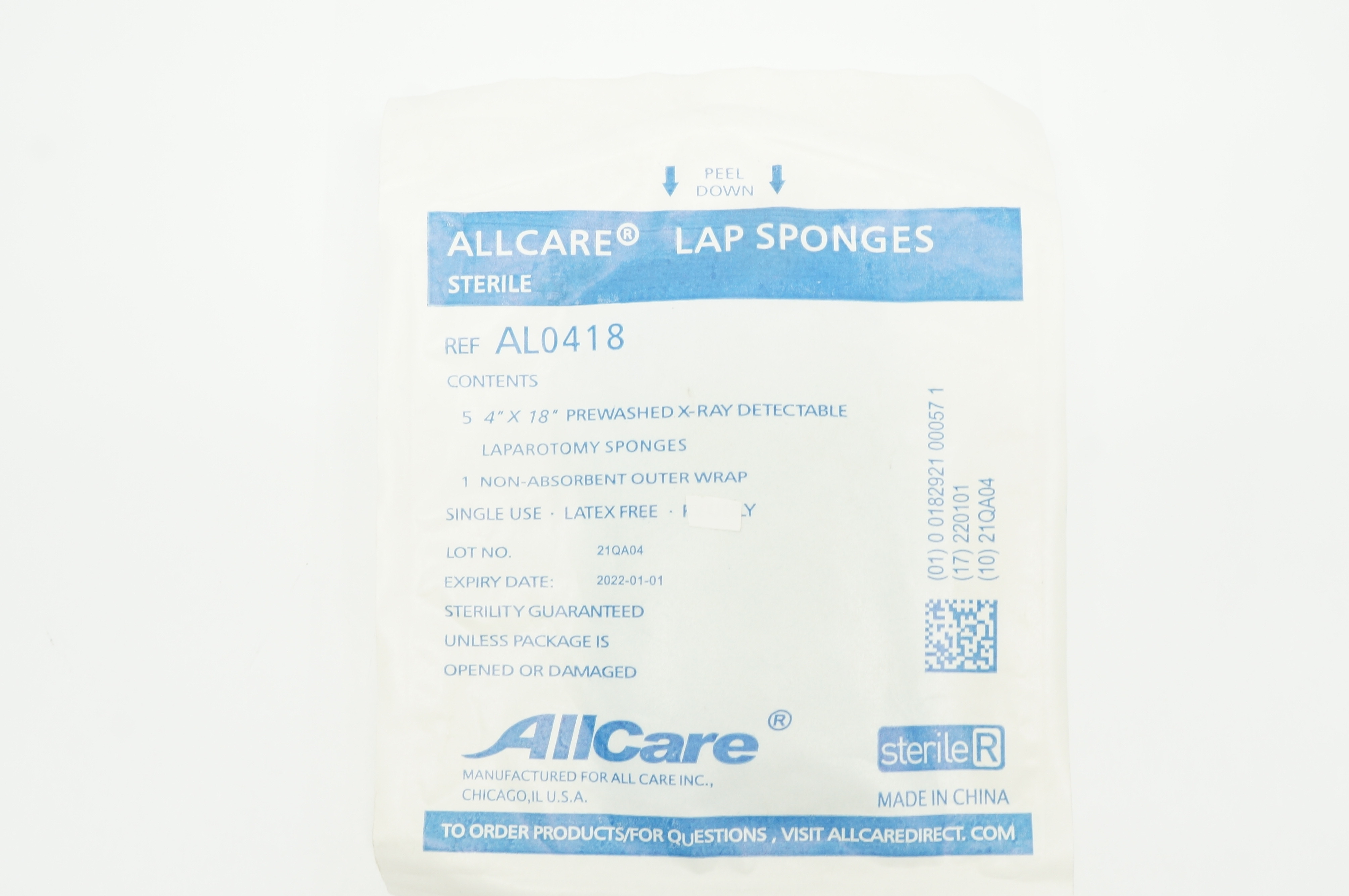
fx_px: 1235
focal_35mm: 33
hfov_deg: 57.2
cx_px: 712
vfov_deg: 39.8
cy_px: 505
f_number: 10
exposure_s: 1/15
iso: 400
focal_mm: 18
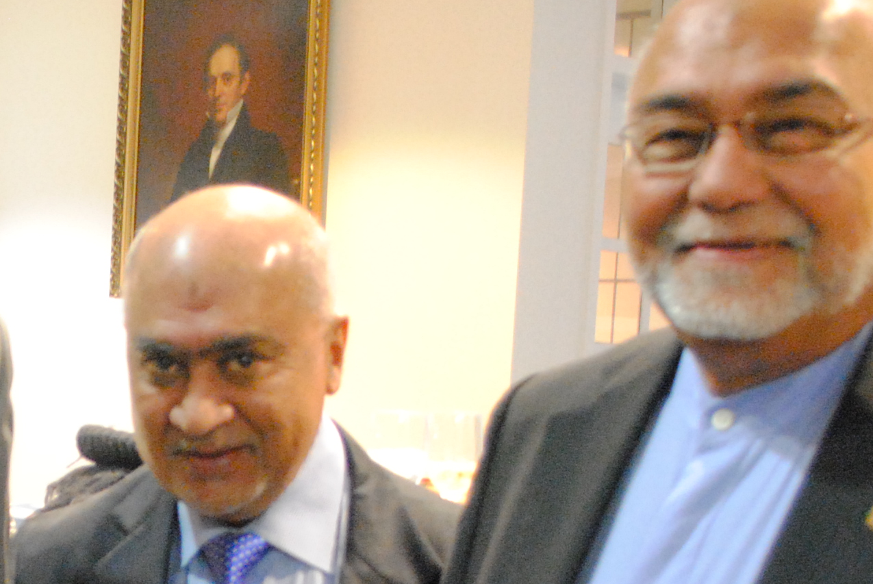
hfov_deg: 23.7
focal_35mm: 82
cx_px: -5
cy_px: 587
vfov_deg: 16.3
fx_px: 1991
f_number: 3.5
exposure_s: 1/13
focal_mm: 18
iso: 1600
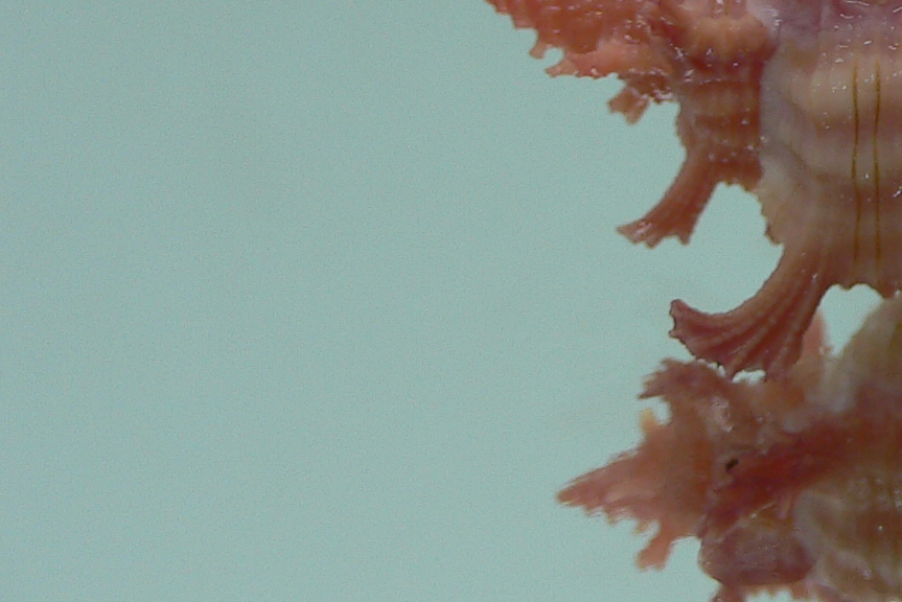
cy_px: 138
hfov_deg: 22.3
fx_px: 2130
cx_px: 1046
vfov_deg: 16.0
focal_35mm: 85
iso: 80
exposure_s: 1/60
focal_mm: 4.6
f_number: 2.8
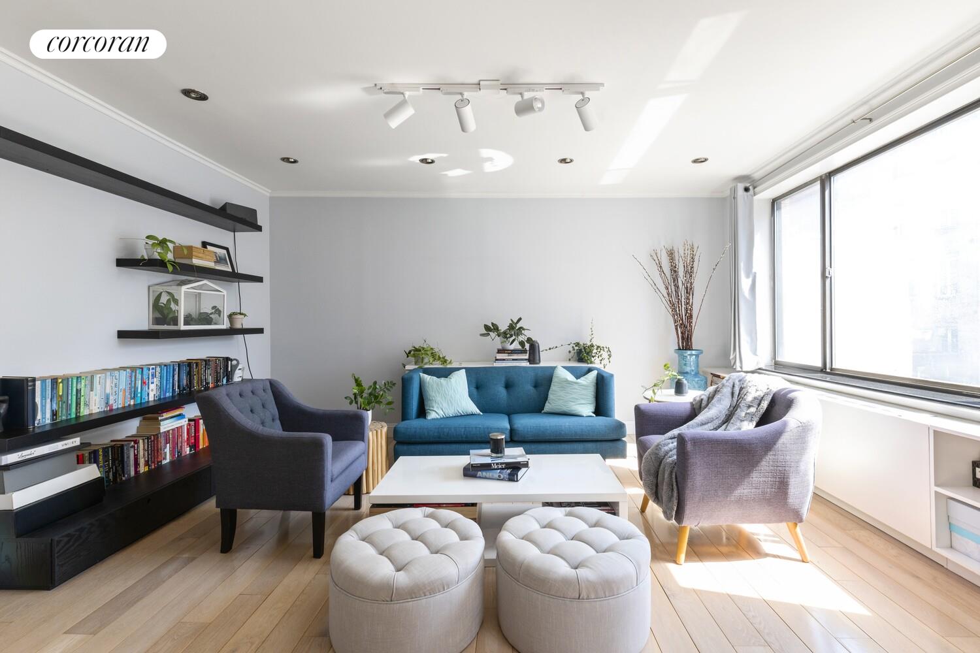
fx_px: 436
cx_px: 490
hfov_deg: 96.7
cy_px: 326
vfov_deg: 73.7
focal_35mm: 16
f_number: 14
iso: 640
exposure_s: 1/20
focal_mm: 16
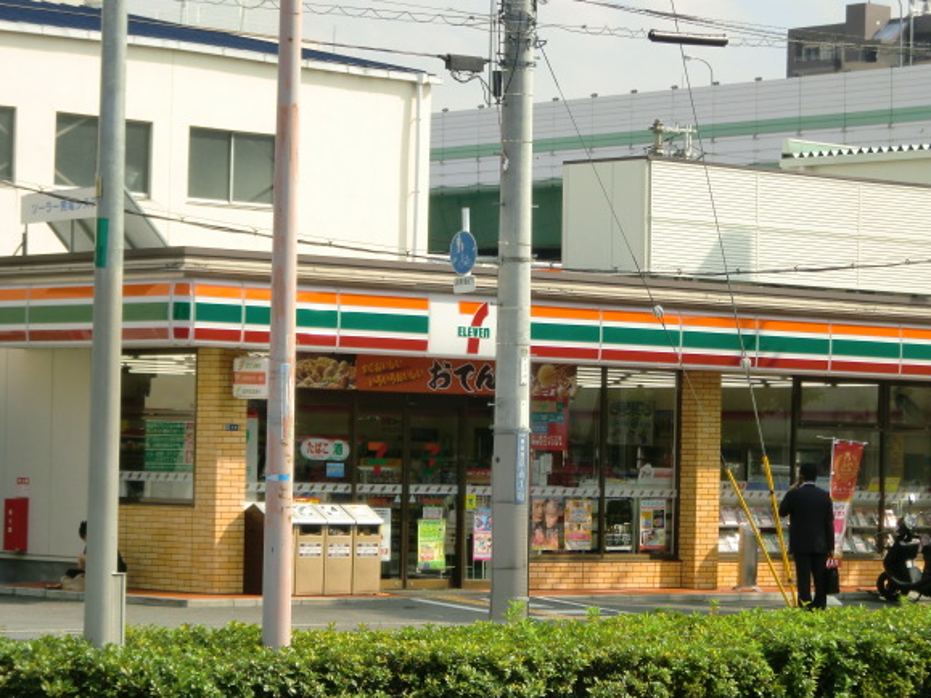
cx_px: 500
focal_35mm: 115
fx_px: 3092
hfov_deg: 17.1
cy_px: 347
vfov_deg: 12.9
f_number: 5.9
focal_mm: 18.6
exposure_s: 1/200
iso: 64
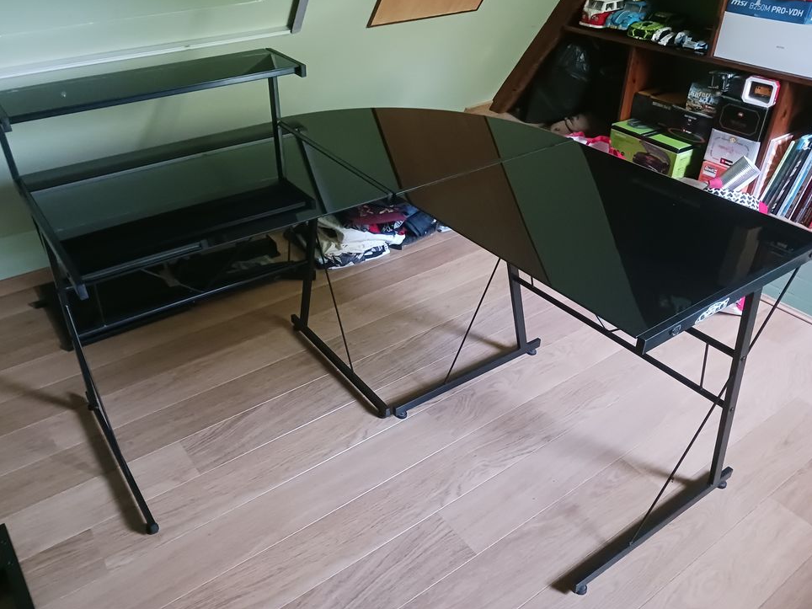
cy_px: 300
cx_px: 393
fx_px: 657
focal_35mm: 28
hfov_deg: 63.4
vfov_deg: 49.7
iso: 2500
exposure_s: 1/16.7
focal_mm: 4
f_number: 1.8
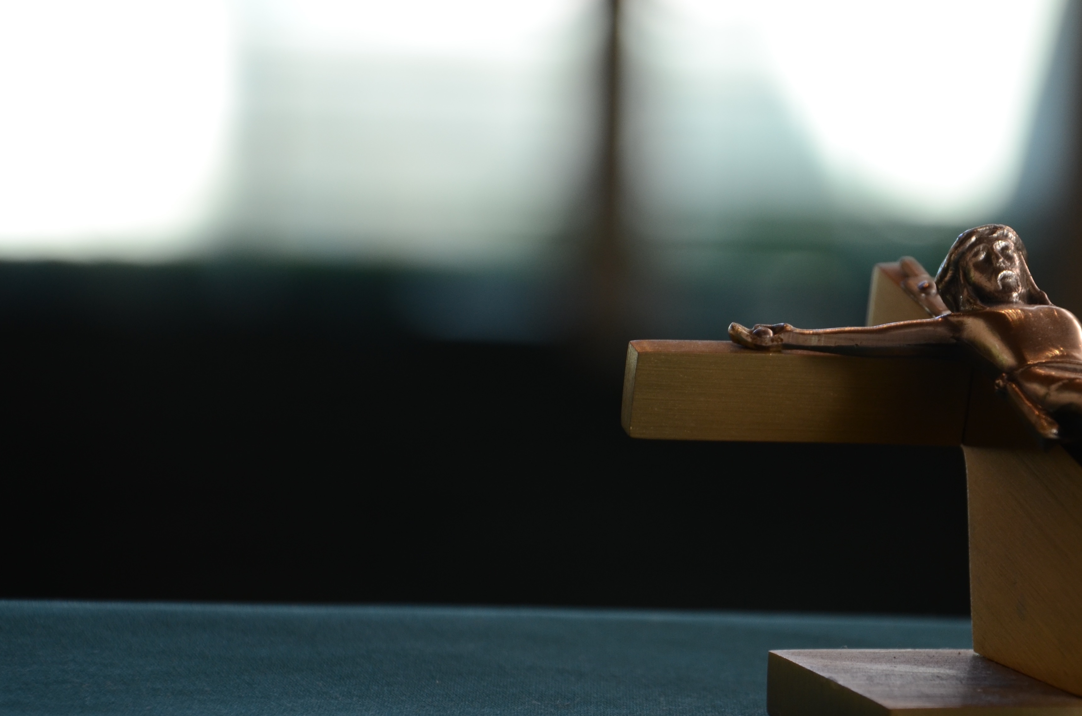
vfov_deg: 6.0
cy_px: 406
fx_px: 6800
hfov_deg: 9.1
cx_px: 697
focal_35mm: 227
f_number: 5.6
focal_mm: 105
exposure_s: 1/50
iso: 320
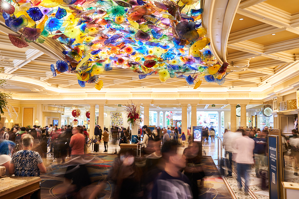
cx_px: 150
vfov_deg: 37.9
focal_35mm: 35
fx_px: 291
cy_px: 100
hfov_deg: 54.4
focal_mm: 35
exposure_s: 1
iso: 250
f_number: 8
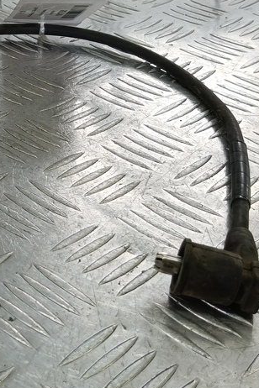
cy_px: 158
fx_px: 572
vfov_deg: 37.4
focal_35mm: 53
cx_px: -31
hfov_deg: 23.8
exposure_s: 1/100
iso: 106
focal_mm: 4.11
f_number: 1.6
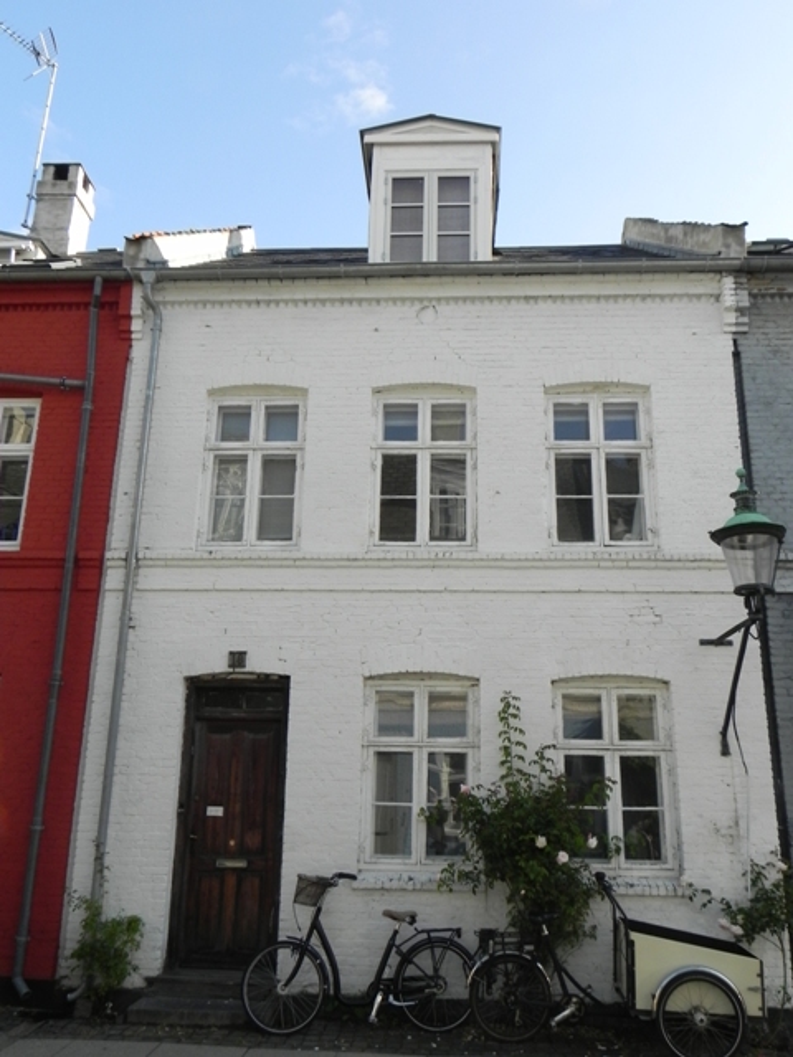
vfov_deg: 61.7
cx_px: 396
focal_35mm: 29
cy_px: 528
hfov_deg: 48.2
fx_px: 886
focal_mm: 5.2
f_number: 6.3
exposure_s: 1/236
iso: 160
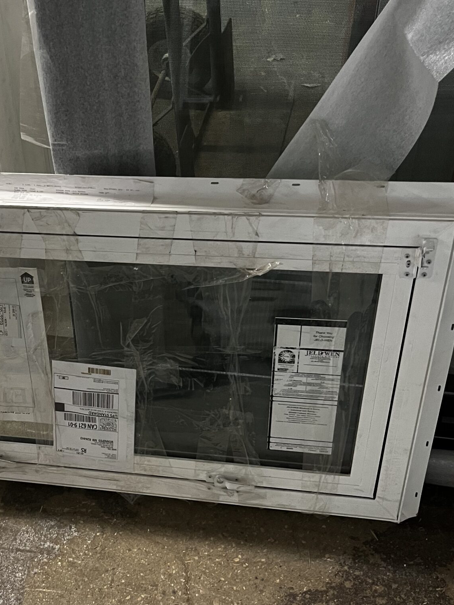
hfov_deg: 32.1
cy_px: 325
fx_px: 769
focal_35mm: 44
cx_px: 101
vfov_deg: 42.9
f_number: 1.6
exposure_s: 1/43
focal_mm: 5.1
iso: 250
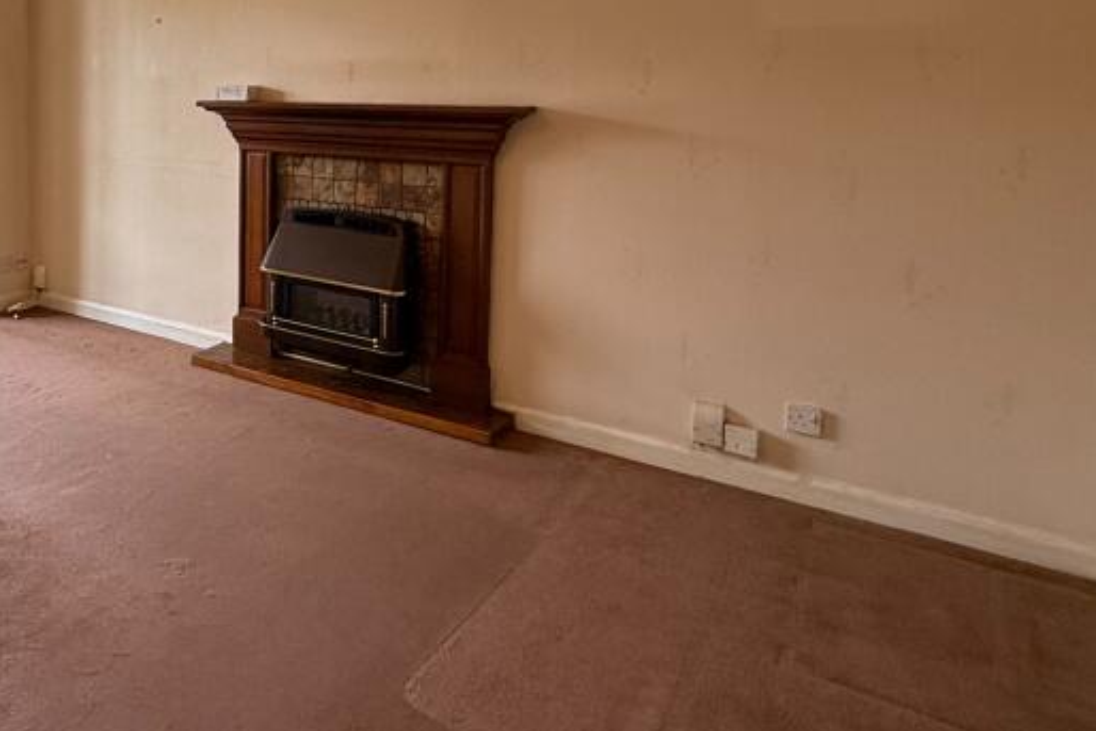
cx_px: 130
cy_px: 132
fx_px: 883
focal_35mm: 29
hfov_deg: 55.9
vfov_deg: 42.7
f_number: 2.2
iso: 125
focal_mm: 2.22
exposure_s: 1/99
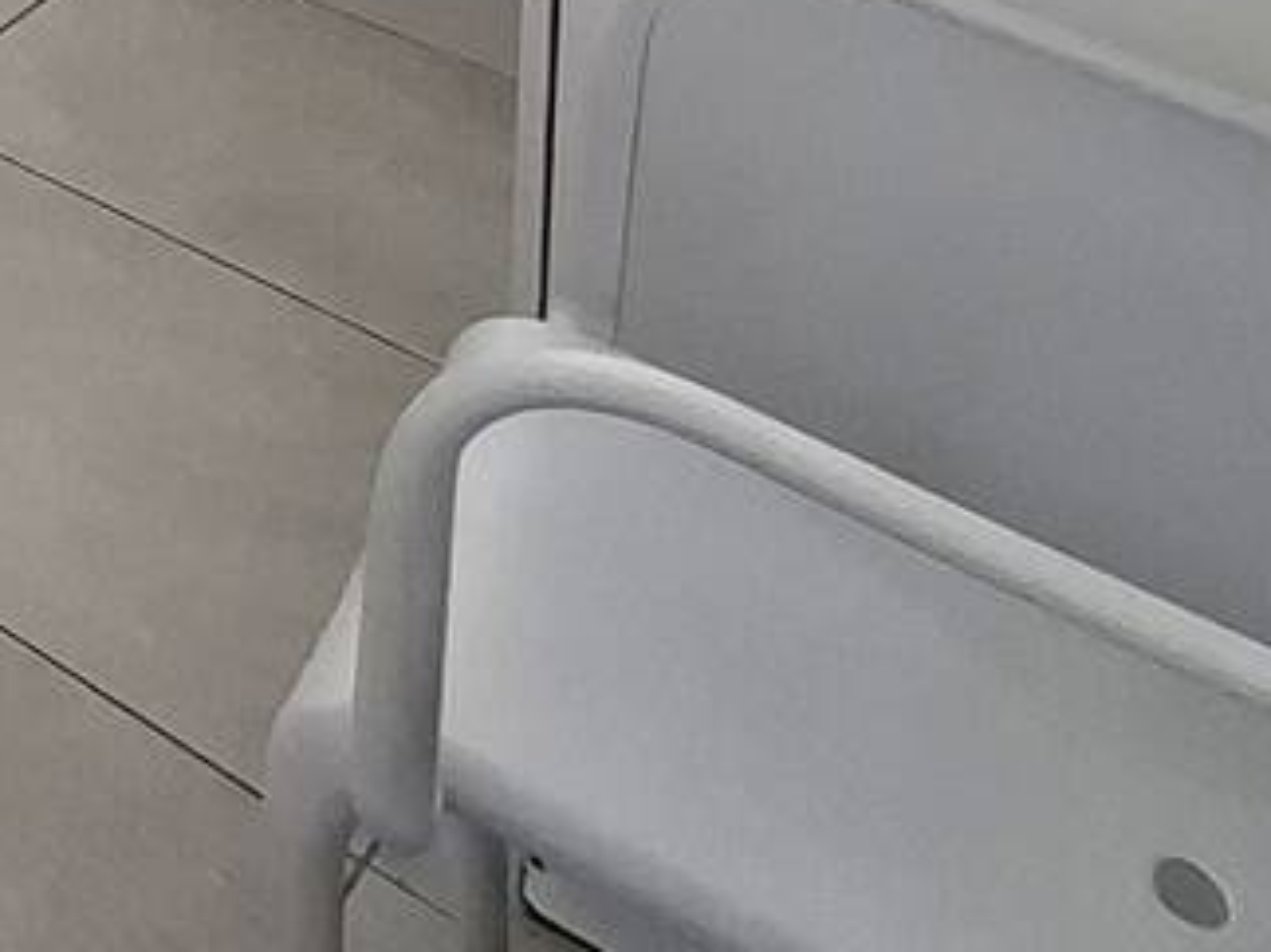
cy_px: -1141
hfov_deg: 20.9
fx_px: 2129
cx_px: -1082
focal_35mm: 58
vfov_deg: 16.3
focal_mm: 1.74
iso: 50
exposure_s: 1/60.2
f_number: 2.2
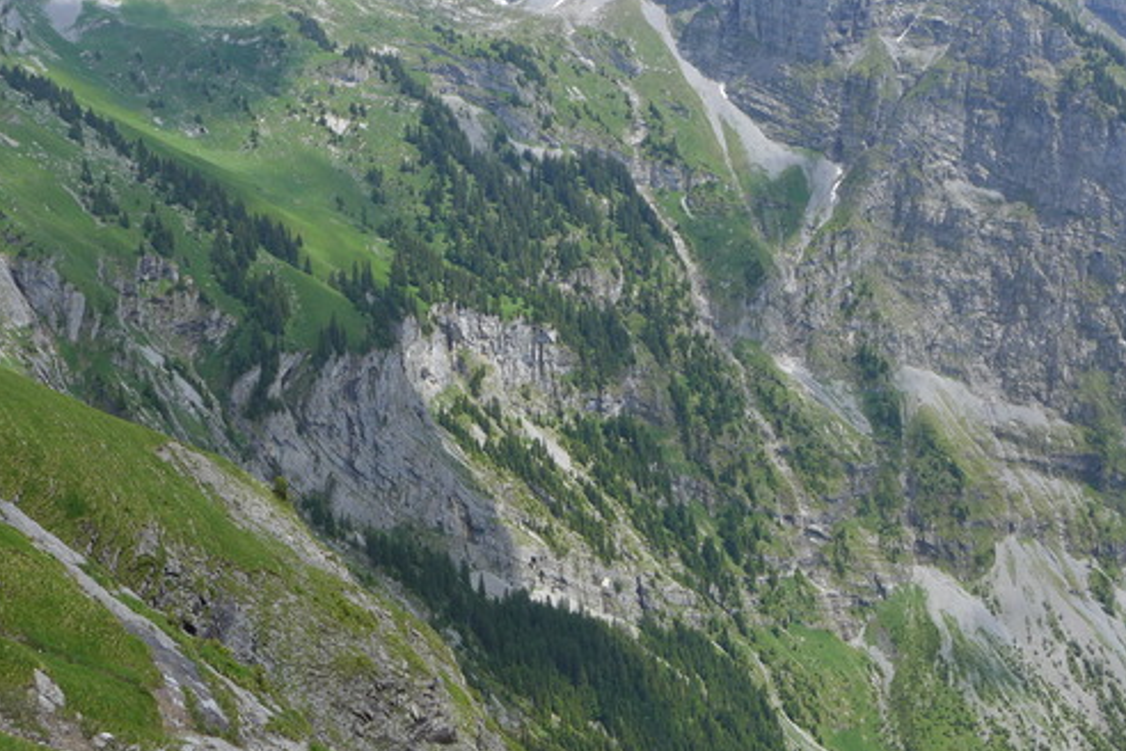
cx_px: 365
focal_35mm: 38
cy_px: 206
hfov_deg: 49.7
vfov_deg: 34.5
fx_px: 1188
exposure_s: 1/1300
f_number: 2.8
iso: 80
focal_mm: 5.1
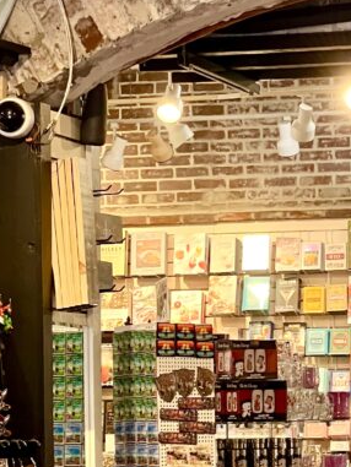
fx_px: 2797
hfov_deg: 7.2
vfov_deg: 9.5
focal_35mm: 207
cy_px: 444
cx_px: 353
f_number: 2.8
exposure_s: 1/60
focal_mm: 9
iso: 320
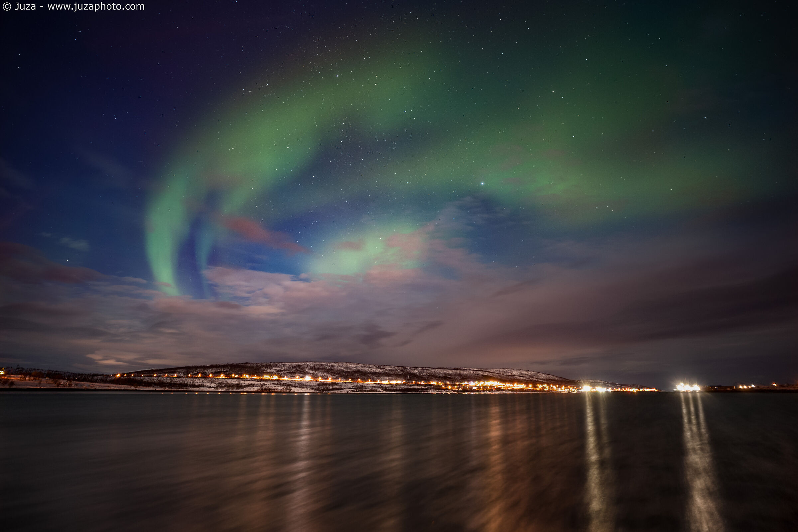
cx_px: 399
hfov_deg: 90.0
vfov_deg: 67.4
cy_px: 266
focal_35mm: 18
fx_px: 399
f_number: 2.8
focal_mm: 18
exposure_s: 20
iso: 400
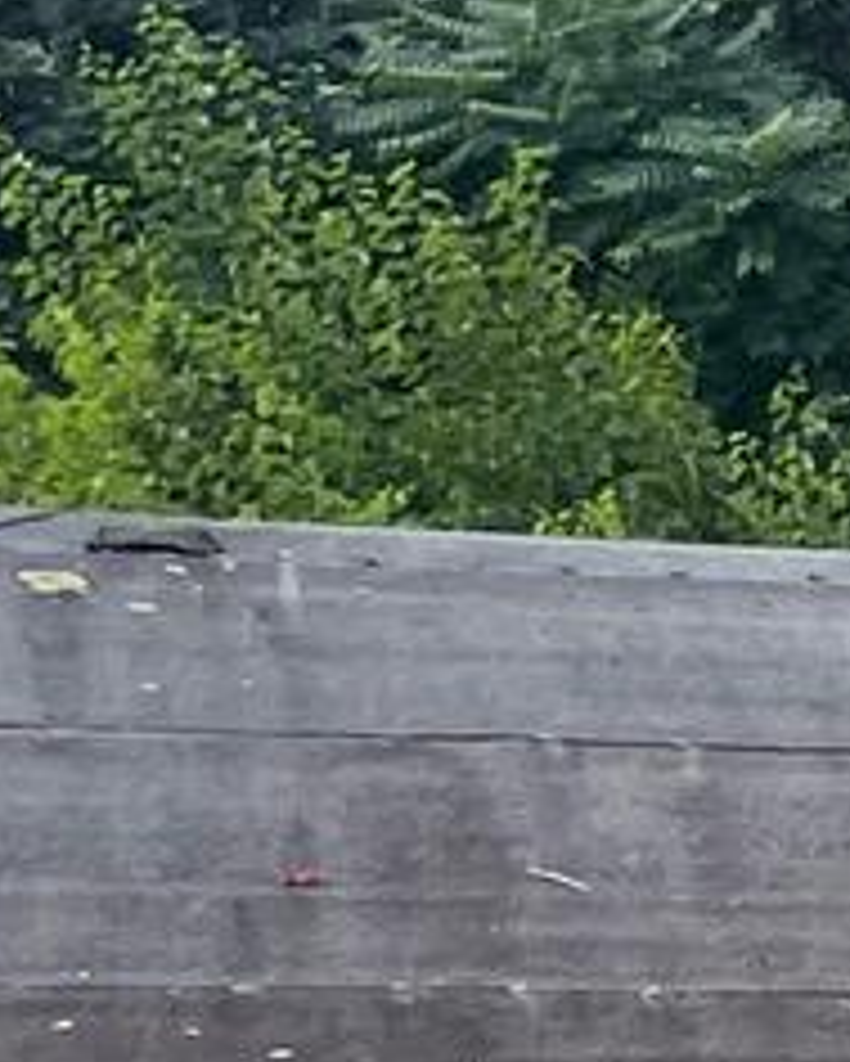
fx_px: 6914
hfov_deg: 5.7
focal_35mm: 220
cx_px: 3728
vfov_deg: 8.5
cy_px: 1760
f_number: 1.6
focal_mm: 4.2
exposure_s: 1/744
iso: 32
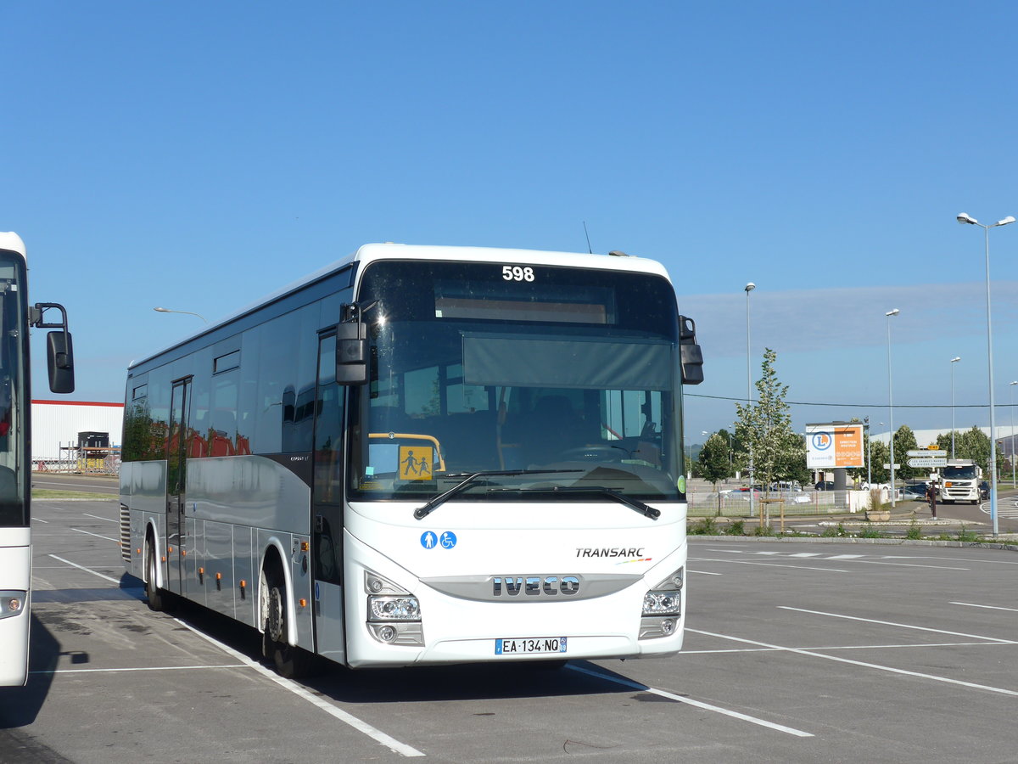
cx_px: 509
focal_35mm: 59
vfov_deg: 24.8
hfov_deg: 32.7
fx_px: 1735
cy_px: 382
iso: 80
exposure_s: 1/1300
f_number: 3.5
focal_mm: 12
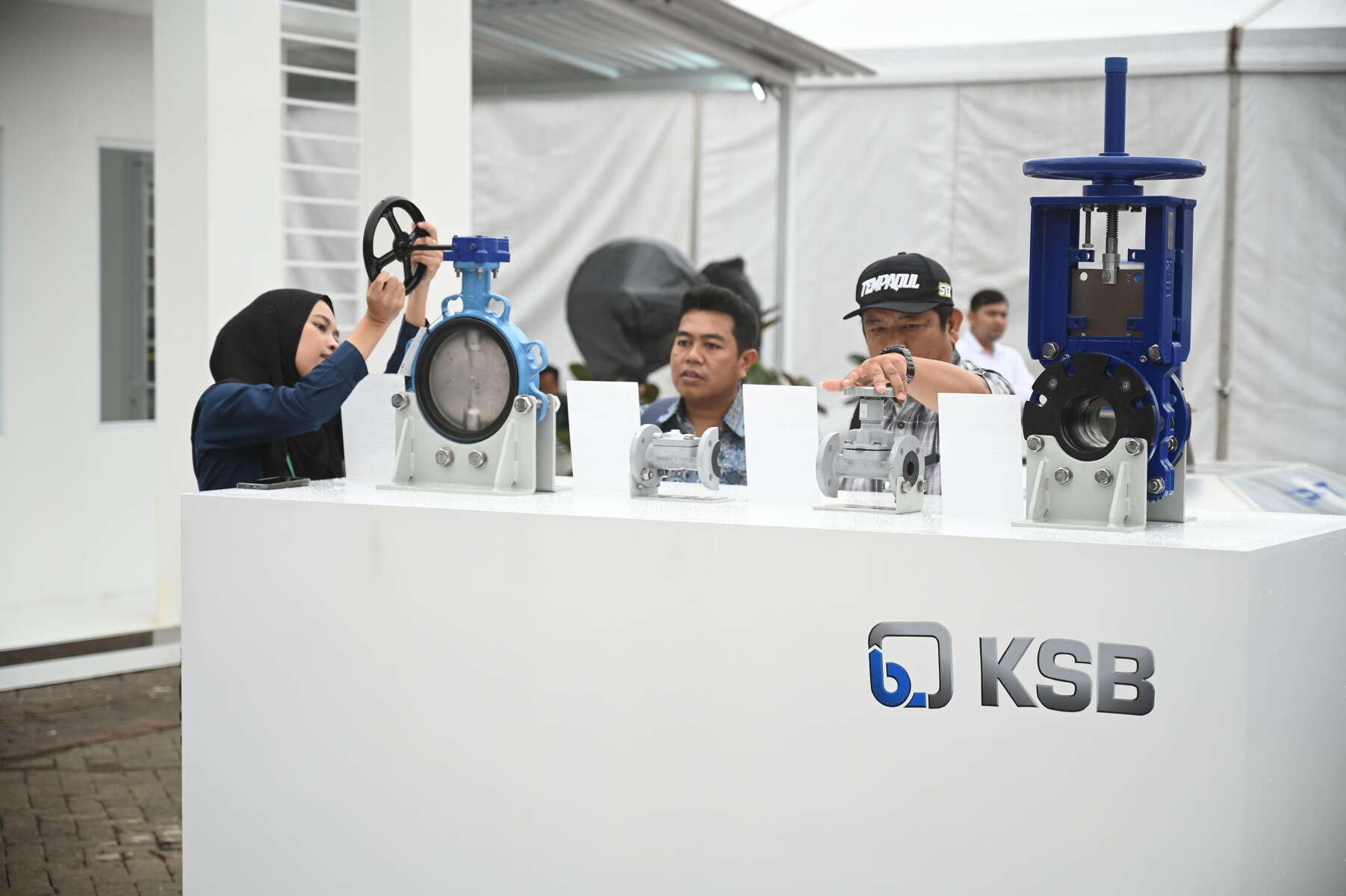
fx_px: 2616
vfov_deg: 19.4
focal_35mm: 70
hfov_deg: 28.9
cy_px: 448
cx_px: 673
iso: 200
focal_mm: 70
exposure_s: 1/250
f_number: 4
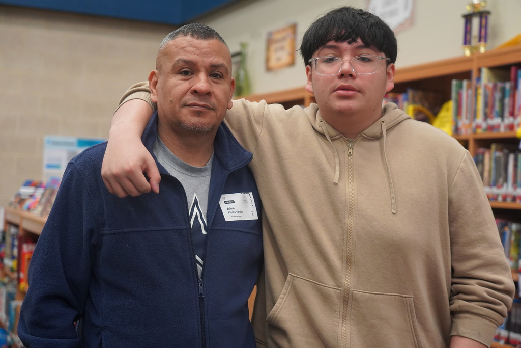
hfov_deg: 32.4
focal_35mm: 62
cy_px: 174
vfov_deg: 21.9
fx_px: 897
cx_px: 260
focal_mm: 62
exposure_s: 1/160
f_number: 4
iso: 5000
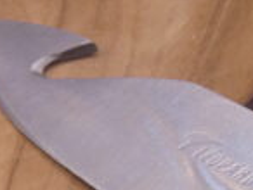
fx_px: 1442
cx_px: 449
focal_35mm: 197
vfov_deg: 7.3
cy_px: 371
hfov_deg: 9.6
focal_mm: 8.6
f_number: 3.8
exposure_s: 1/80
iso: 160
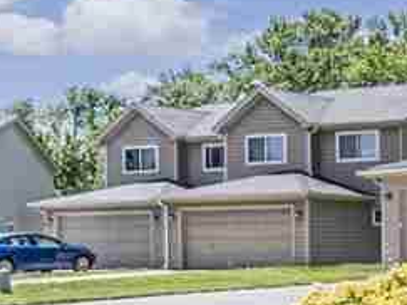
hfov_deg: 19.7
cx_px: 710
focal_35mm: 76
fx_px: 893
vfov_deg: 18.8
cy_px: 314
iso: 100
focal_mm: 10
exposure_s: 1/200
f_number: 8
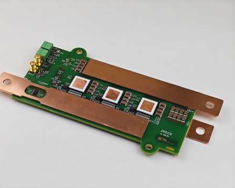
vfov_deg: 19.4
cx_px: 109
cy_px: 95
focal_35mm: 79
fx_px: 549
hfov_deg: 24.1
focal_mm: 12.28
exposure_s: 1/202
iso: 50
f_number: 1.8
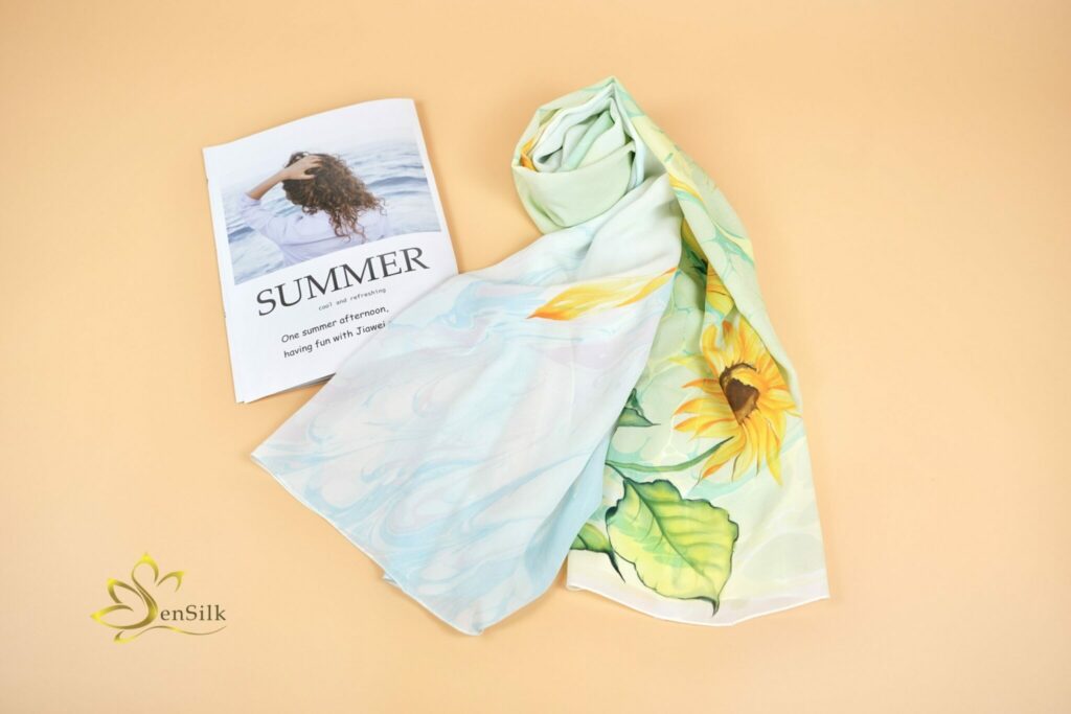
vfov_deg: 38.9
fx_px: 1012
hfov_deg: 55.8
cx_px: 536
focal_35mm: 34
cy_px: 357
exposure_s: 1/400
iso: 400
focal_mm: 34
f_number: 4
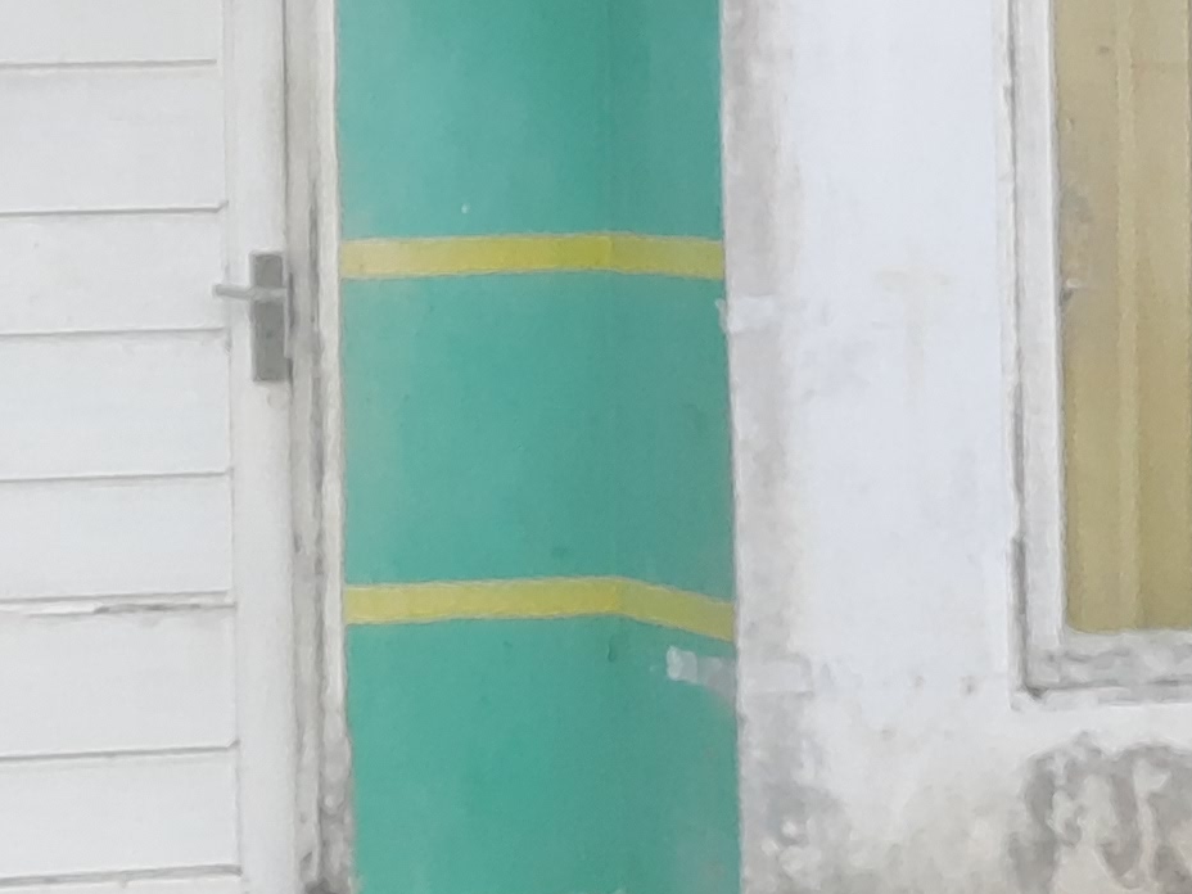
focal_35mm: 103
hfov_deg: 18.0
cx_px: -279
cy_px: -195
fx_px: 3547
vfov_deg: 13.9
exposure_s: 1/567
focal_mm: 3.4
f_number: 2
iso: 64
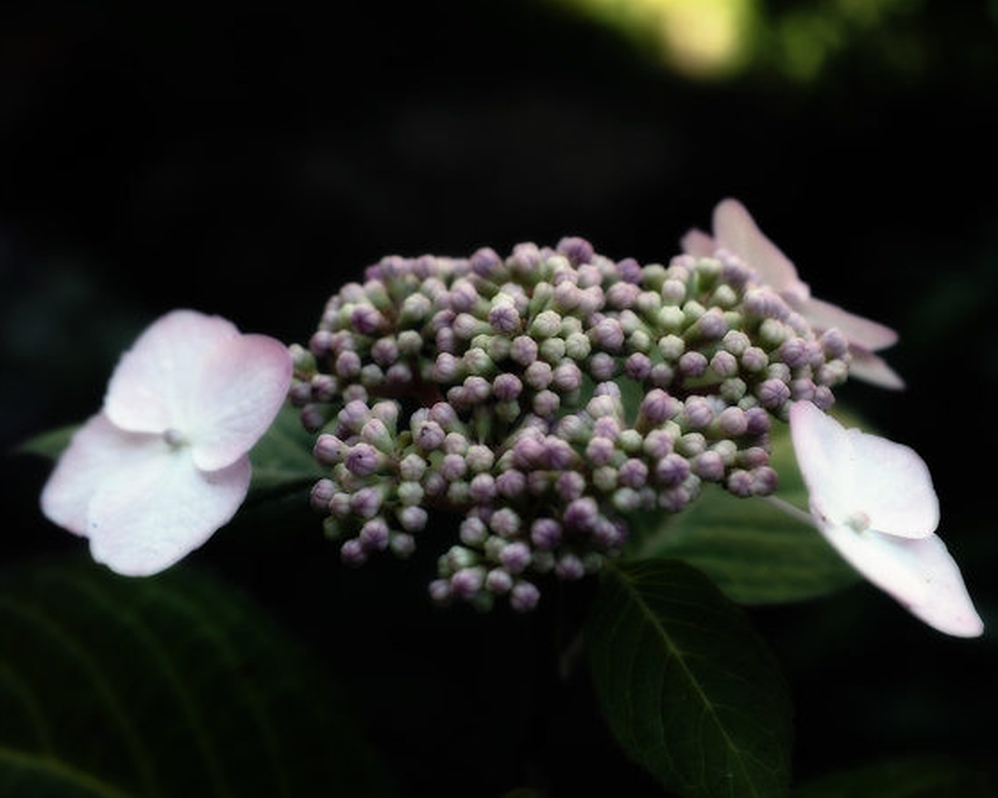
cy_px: 401
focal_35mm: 84
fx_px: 2480
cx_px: 499
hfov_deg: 22.8
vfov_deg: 18.3
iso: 200
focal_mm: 40
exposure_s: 1/200
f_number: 4.5
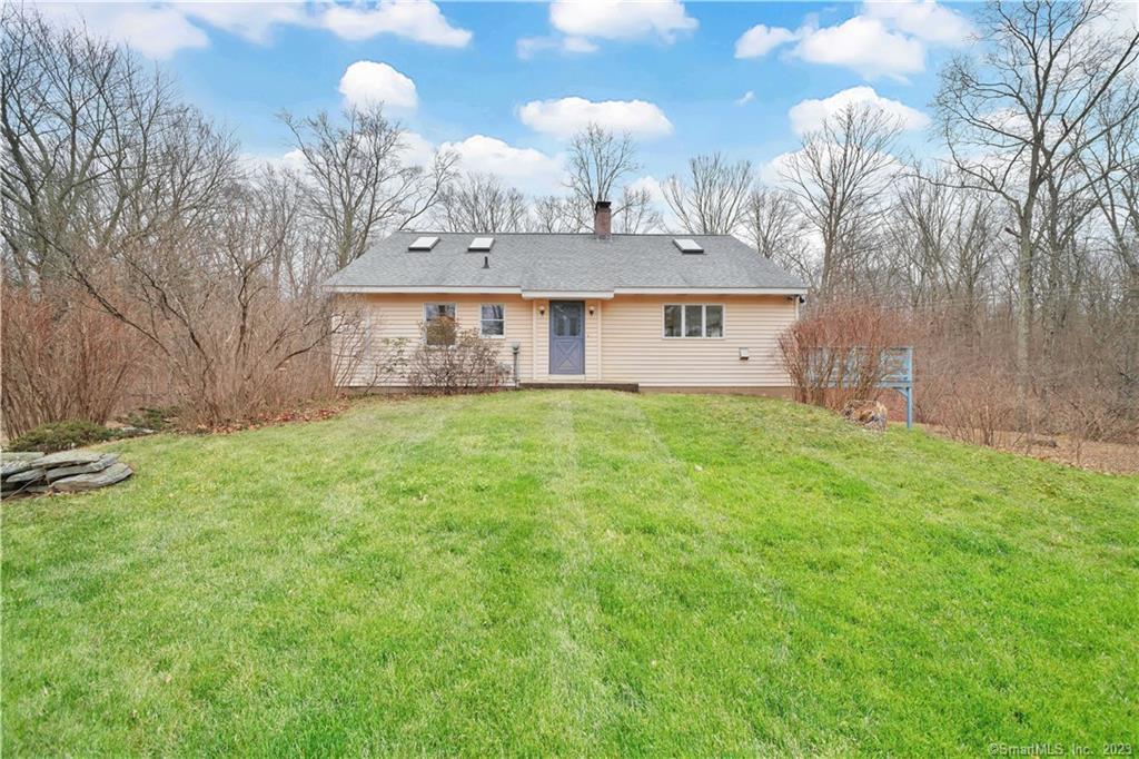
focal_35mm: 12
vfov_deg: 90.0
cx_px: 570
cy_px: 380
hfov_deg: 112.6
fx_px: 380
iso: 160
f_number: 11
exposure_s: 1/80
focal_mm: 12
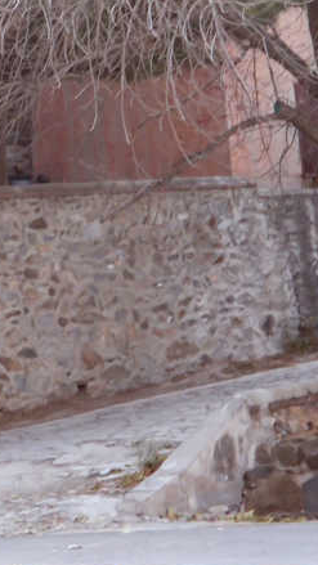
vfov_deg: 7.7
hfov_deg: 4.3
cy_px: 120
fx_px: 4167
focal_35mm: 278
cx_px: -169
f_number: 8
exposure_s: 1/80
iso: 200
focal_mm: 24
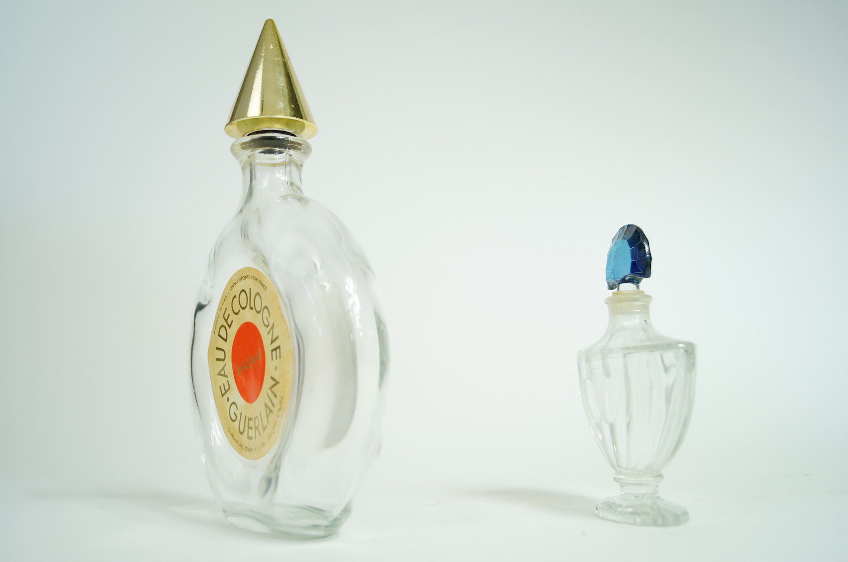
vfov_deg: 39.8
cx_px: 424
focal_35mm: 33
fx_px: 776
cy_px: 281
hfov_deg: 57.3
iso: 100
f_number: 4
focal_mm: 22
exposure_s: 1/8
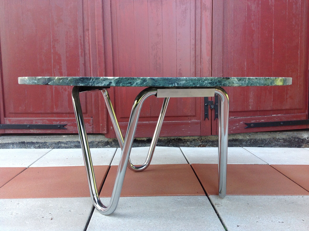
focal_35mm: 35
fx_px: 312
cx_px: 154
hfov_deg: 52.7
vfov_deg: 40.6
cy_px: 116
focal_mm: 4.28
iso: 80
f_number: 2.4
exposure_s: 1/120
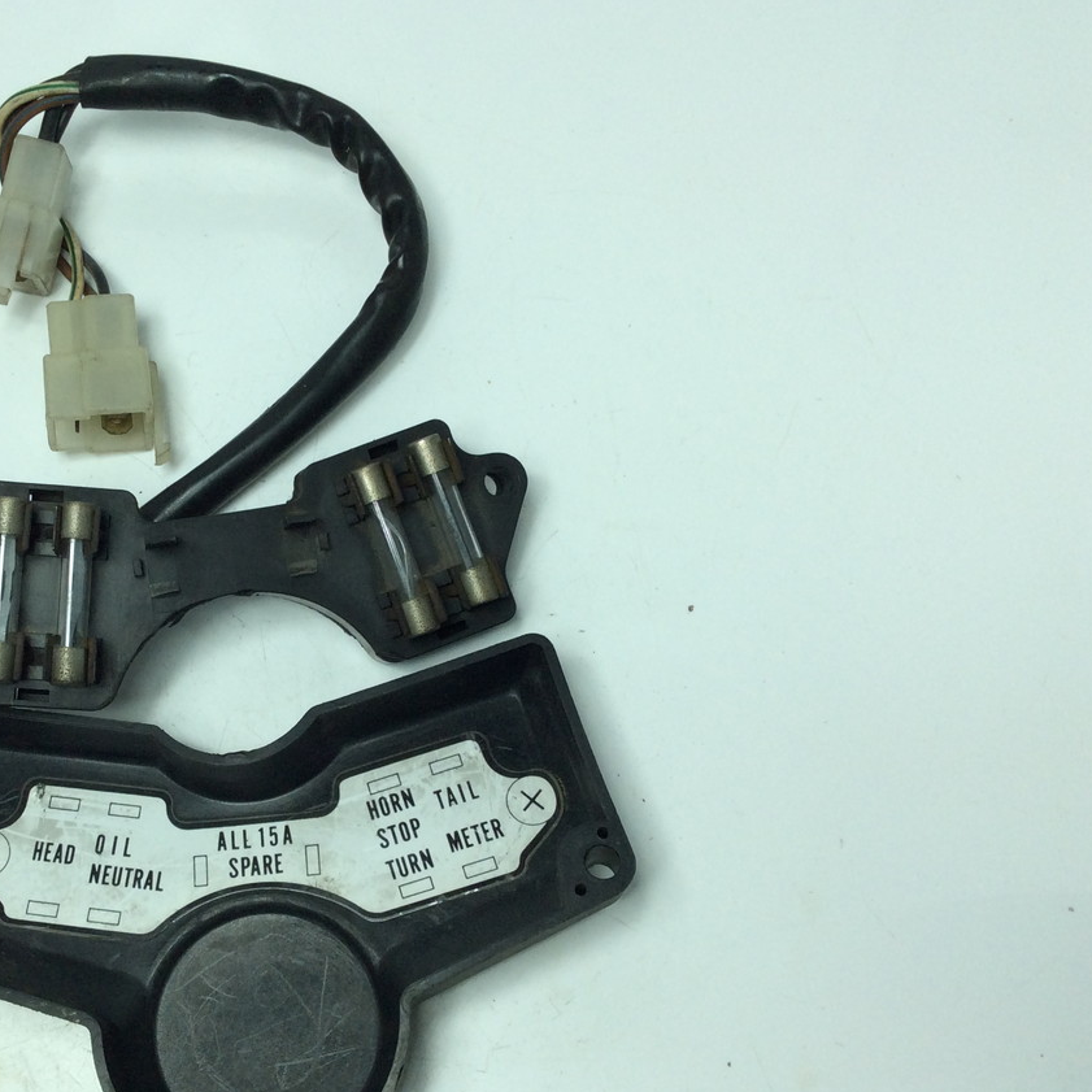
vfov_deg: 39.1
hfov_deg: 38.2
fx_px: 1535
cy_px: 597
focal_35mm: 43
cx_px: 279
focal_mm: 3.3
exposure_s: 1/502
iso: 32
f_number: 2.4
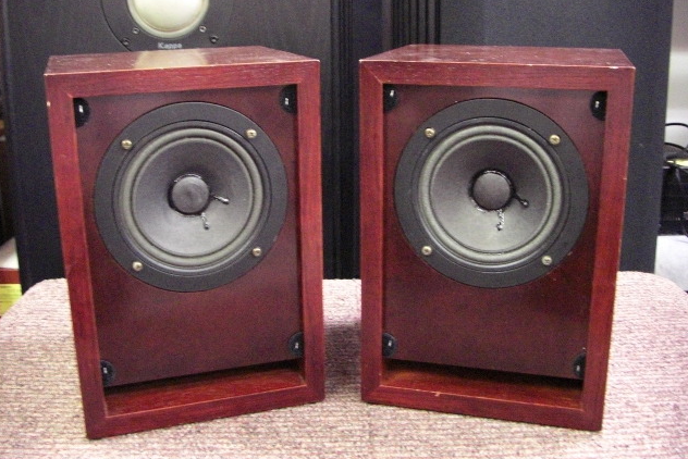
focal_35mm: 40
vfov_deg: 33.4
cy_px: 206
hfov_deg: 48.4
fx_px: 765
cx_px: 341
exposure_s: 1/13
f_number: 3.4
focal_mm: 6.3
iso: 800
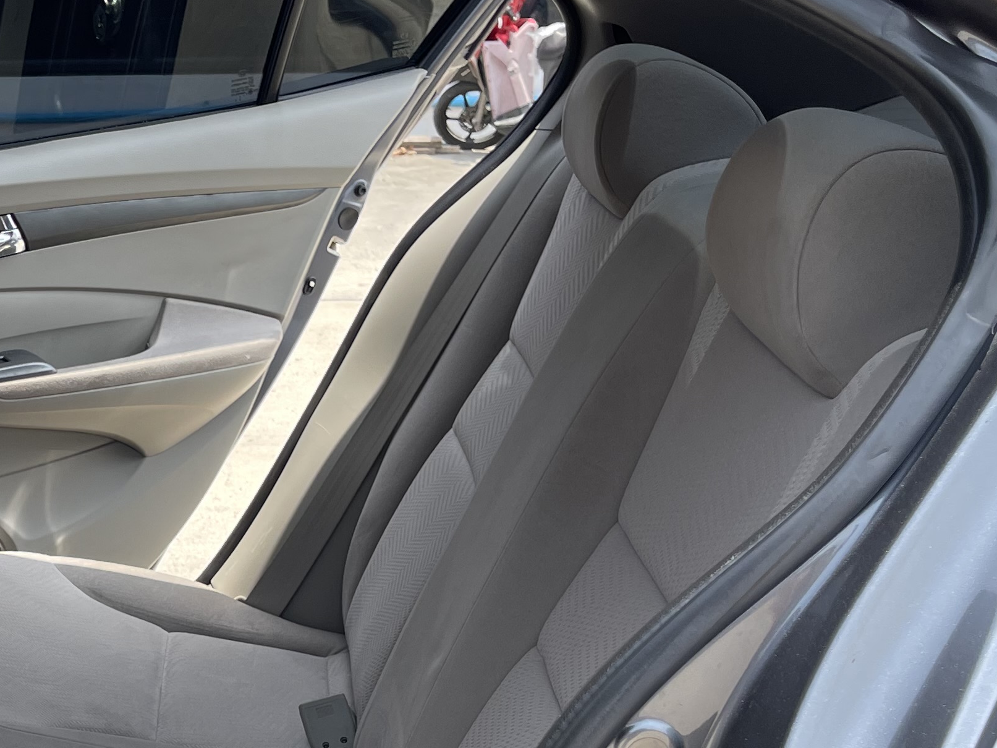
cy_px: 595
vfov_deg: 22.3
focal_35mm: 65
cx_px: 56
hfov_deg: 28.4
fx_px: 1872
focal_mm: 5.1
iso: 32
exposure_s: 1/755
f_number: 1.6
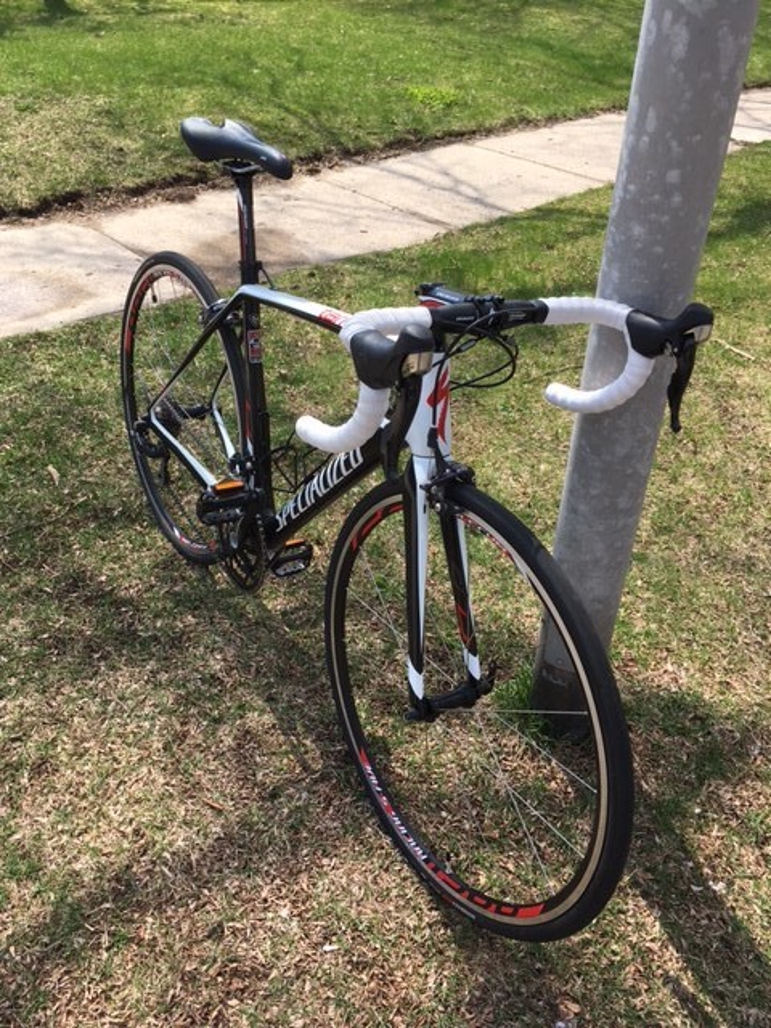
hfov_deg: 48.2
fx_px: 861
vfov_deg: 61.7
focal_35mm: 29
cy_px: 514
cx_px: 386
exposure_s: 1/962
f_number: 2.2
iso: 25
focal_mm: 4.15
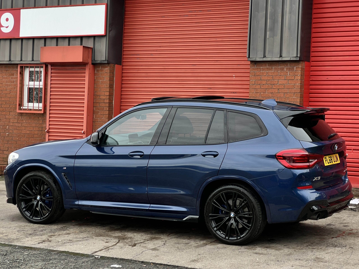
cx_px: 180
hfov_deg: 25.3
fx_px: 799
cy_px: 134
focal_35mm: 77
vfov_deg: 19.1
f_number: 2.8
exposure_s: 1/99
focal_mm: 9
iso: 32
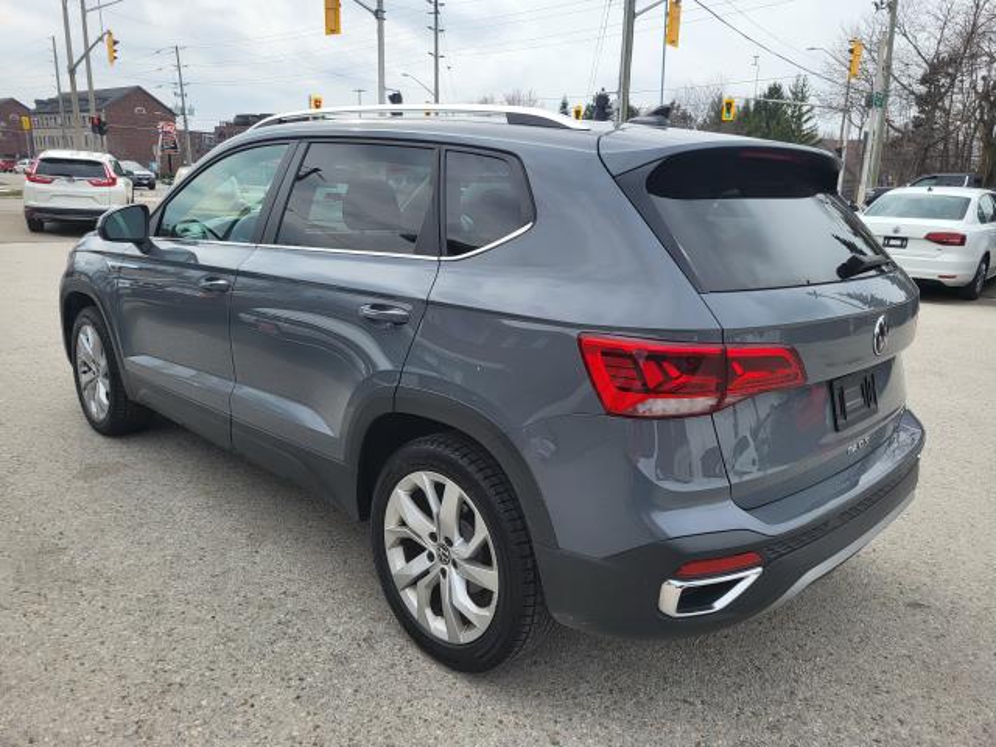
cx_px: 498
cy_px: 374
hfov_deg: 67.3
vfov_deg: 53.1
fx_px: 748
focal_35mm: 26
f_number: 1.8
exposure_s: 1/1096
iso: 40
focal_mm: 5.4
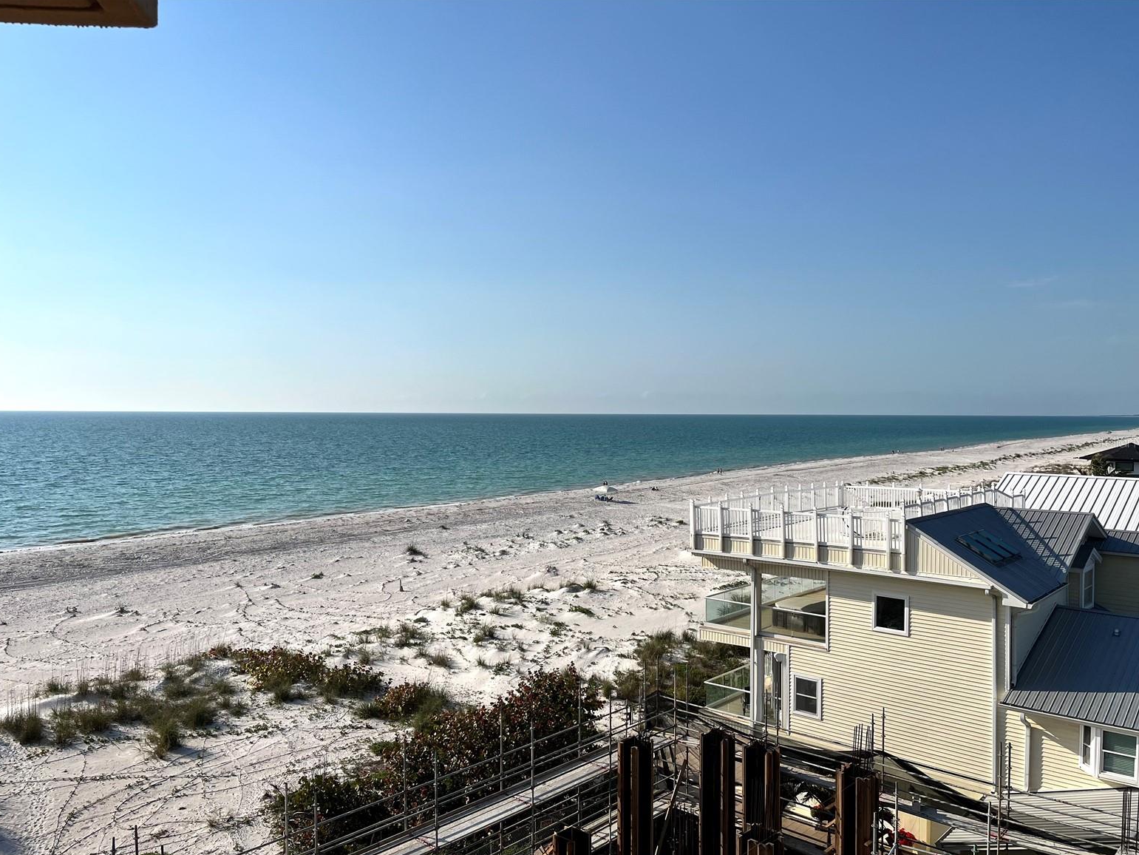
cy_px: 442
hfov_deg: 65.3
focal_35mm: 27
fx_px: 888
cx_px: 571
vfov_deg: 51.4
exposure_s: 1/8403
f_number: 1.6
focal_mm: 5.1
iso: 50
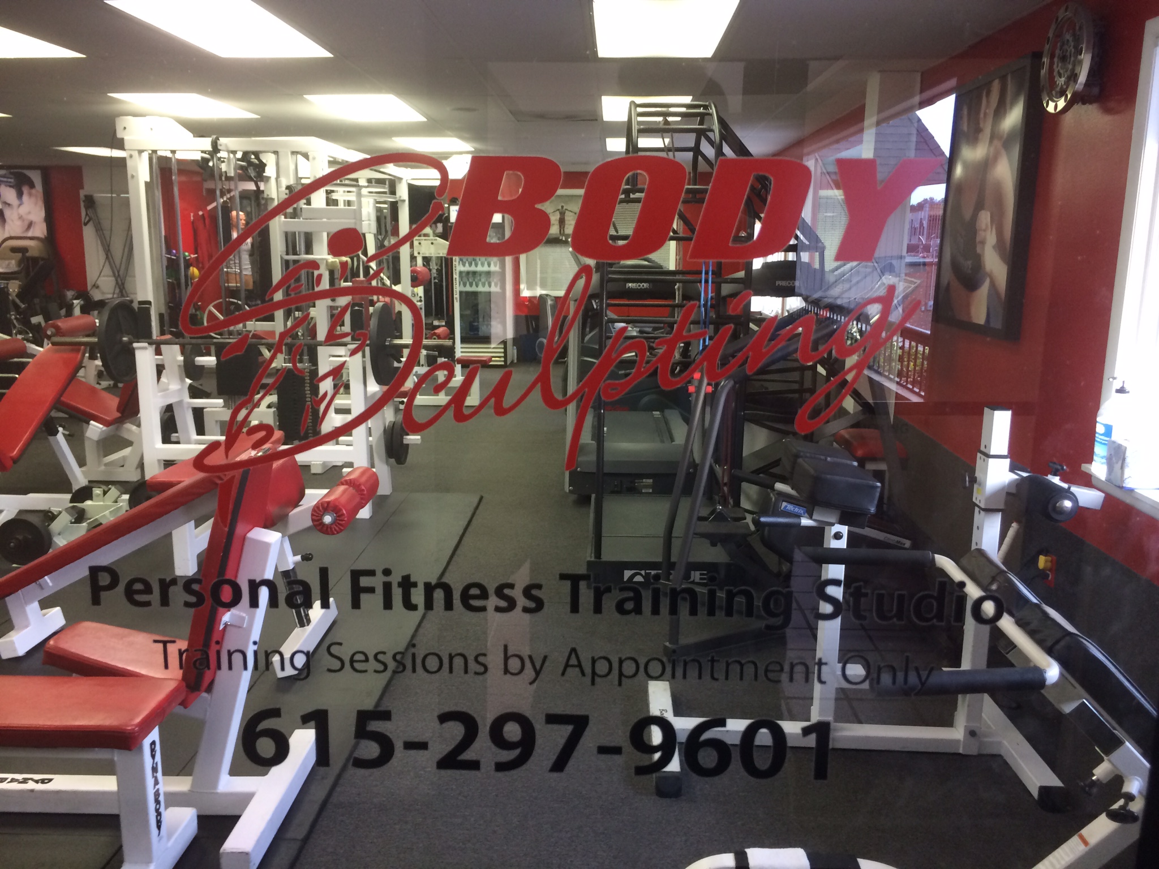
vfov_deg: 48.2
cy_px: 434
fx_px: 971
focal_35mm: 29
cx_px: 580
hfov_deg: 61.7
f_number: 2.2
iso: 100
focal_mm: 4.15
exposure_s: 1/30
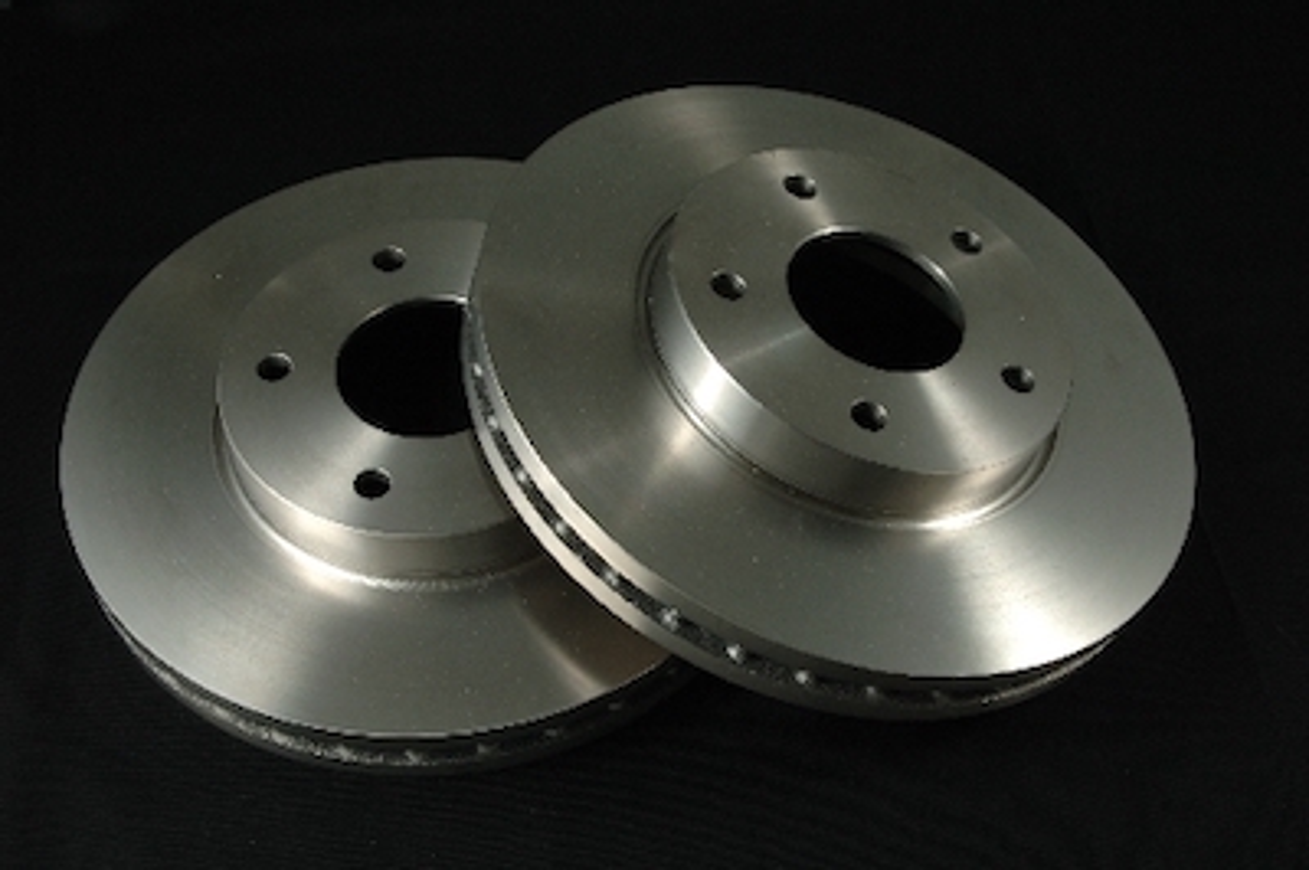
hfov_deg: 42.4
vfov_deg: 28.9
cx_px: 654
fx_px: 1689
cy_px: 435
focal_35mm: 46
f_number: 14
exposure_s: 1/125
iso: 200
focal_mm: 31
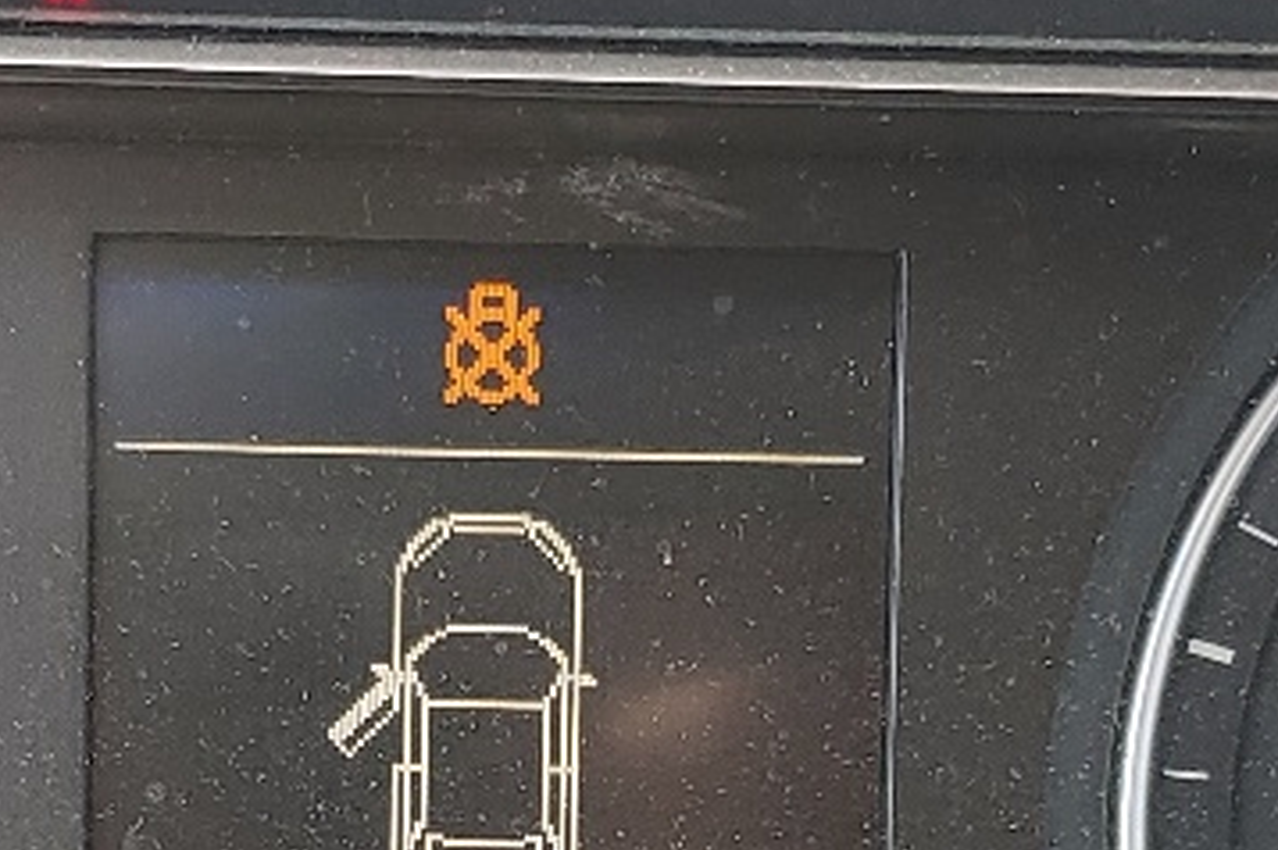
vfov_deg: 11.1
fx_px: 4291
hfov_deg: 16.9
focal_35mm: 121
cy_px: 1068
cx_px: 500
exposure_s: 1/145
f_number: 1.5
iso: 50
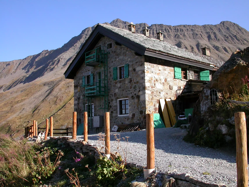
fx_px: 273
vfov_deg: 37.7
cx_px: 124
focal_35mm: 38
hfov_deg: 49.0
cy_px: 94
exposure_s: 1/197
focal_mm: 7.85
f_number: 7.5
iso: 100
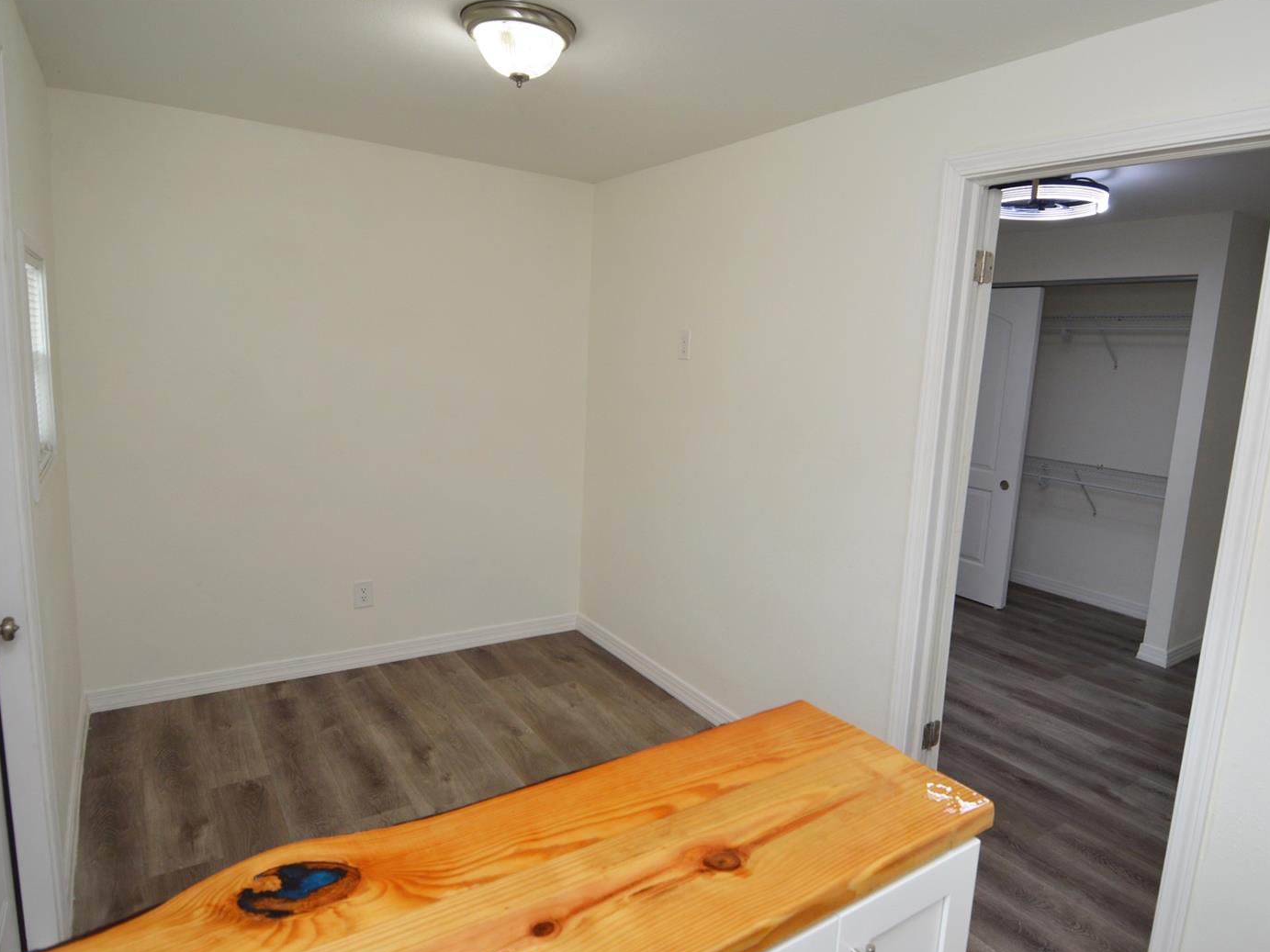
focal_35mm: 20
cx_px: 685
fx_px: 734
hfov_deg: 81.6
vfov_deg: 66.0
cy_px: 482
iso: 400
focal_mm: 12
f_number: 4
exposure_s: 1/60
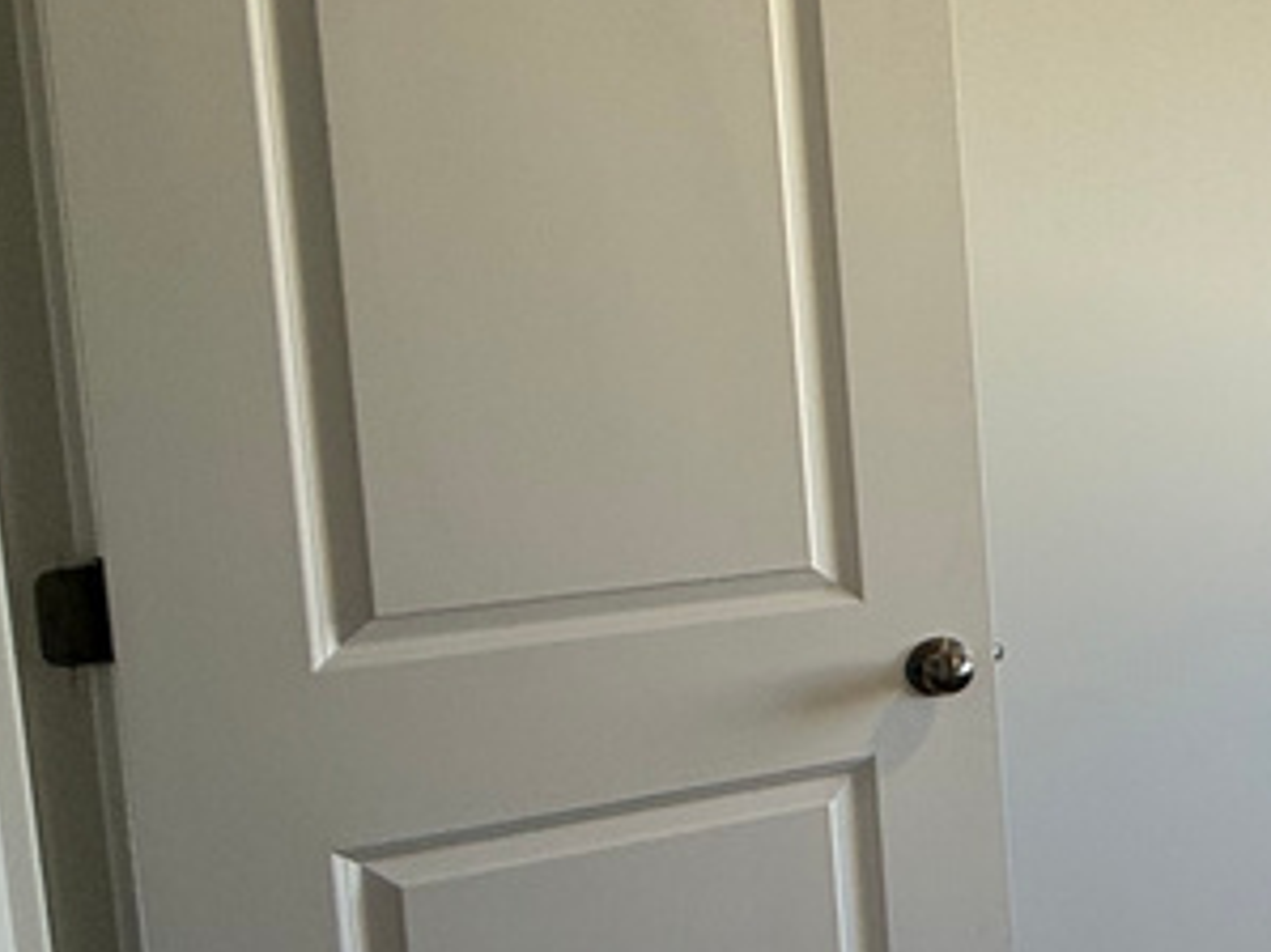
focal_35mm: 48
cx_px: 1947
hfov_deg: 26.9
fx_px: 1762
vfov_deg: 30.2
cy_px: 416
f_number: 2.2
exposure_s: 1/141
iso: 64
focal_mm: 2.22
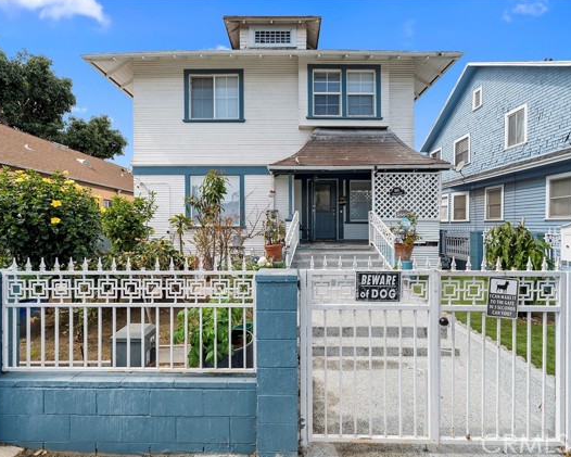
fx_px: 270
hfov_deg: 93.1
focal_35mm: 16
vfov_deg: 80.4
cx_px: 281
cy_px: 227
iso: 200
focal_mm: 14
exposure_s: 1/125
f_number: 8
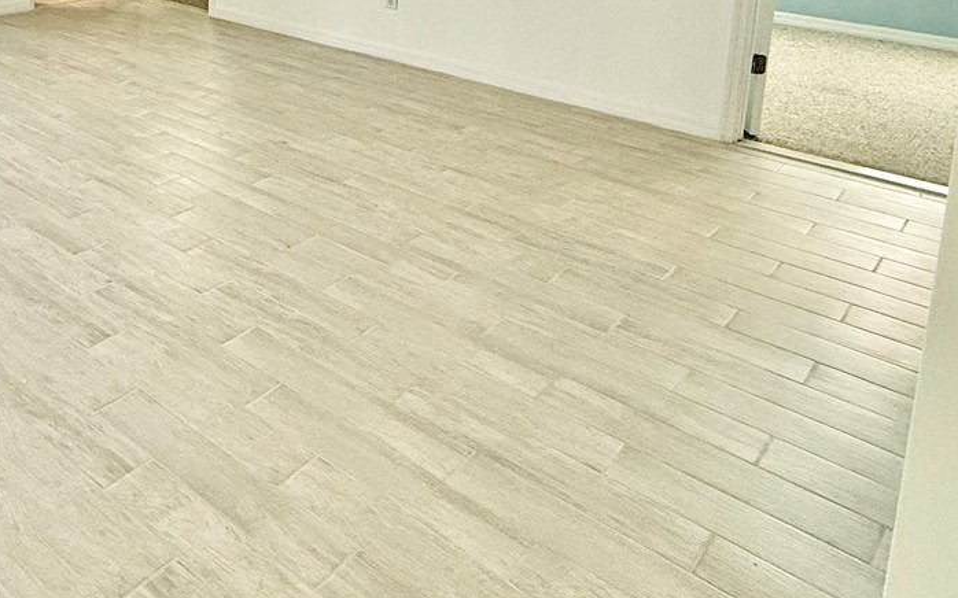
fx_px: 888
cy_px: -80
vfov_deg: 32.3
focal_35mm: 34
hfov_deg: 47.7
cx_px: 15
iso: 80
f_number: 2.2
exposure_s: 1/120
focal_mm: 2.22
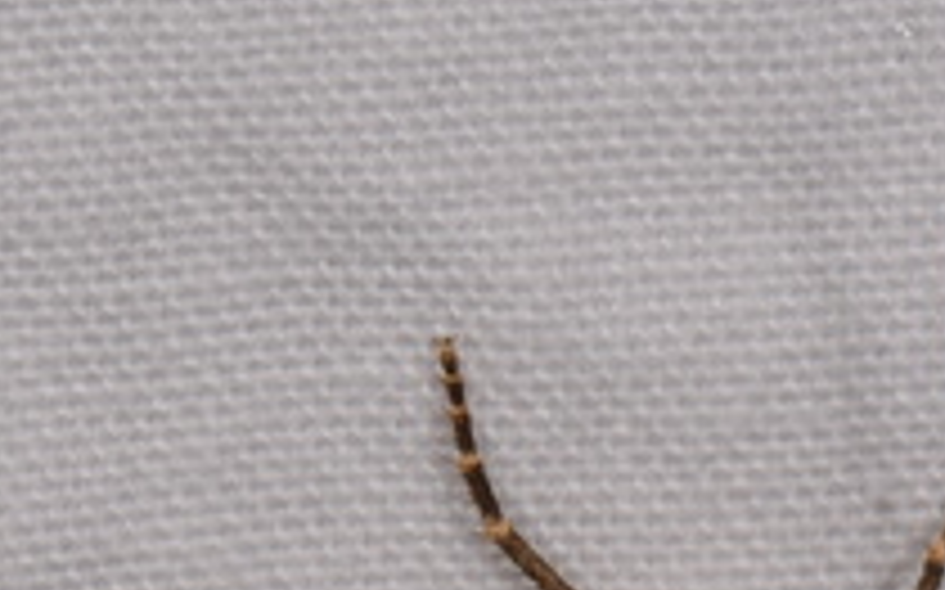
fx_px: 12585
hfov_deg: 4.3
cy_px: 860
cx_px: 378
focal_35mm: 489
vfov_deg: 2.7
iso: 100
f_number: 25
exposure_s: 1/60
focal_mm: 85
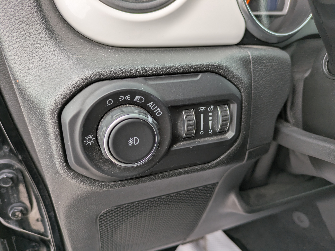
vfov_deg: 54.9
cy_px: 126
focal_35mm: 25
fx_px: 242
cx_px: 168
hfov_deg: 69.4
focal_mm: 5.43
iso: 96
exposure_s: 1/120
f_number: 1.89
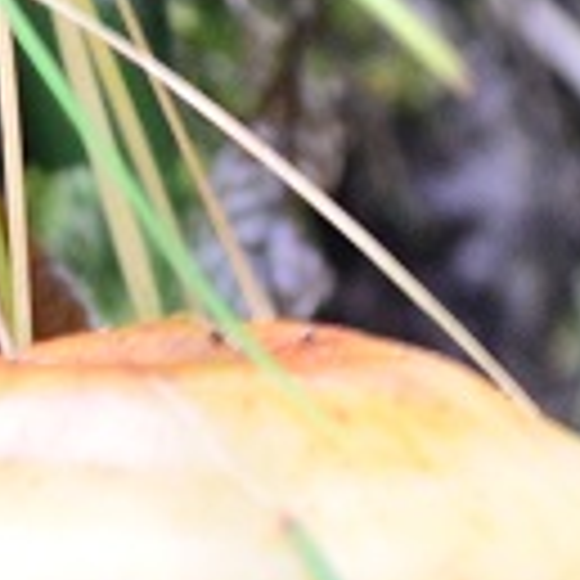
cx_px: -677
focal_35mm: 320
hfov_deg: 5.3
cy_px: 337
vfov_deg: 5.5
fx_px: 6066
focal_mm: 22
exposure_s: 1/6
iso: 800
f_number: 5.6
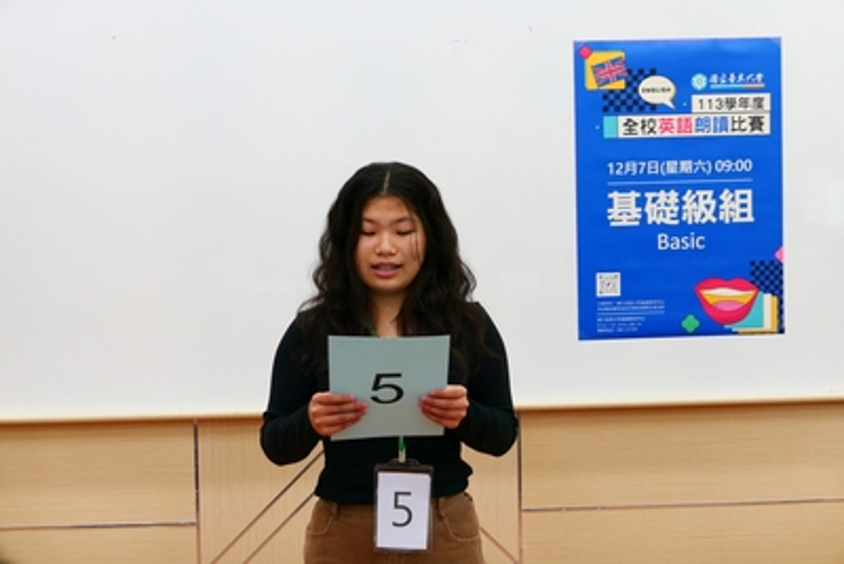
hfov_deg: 28.1
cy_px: 282
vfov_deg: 18.9
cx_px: 422
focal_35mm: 72
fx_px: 1689
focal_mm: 26.4
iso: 400
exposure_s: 1/200
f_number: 2.8
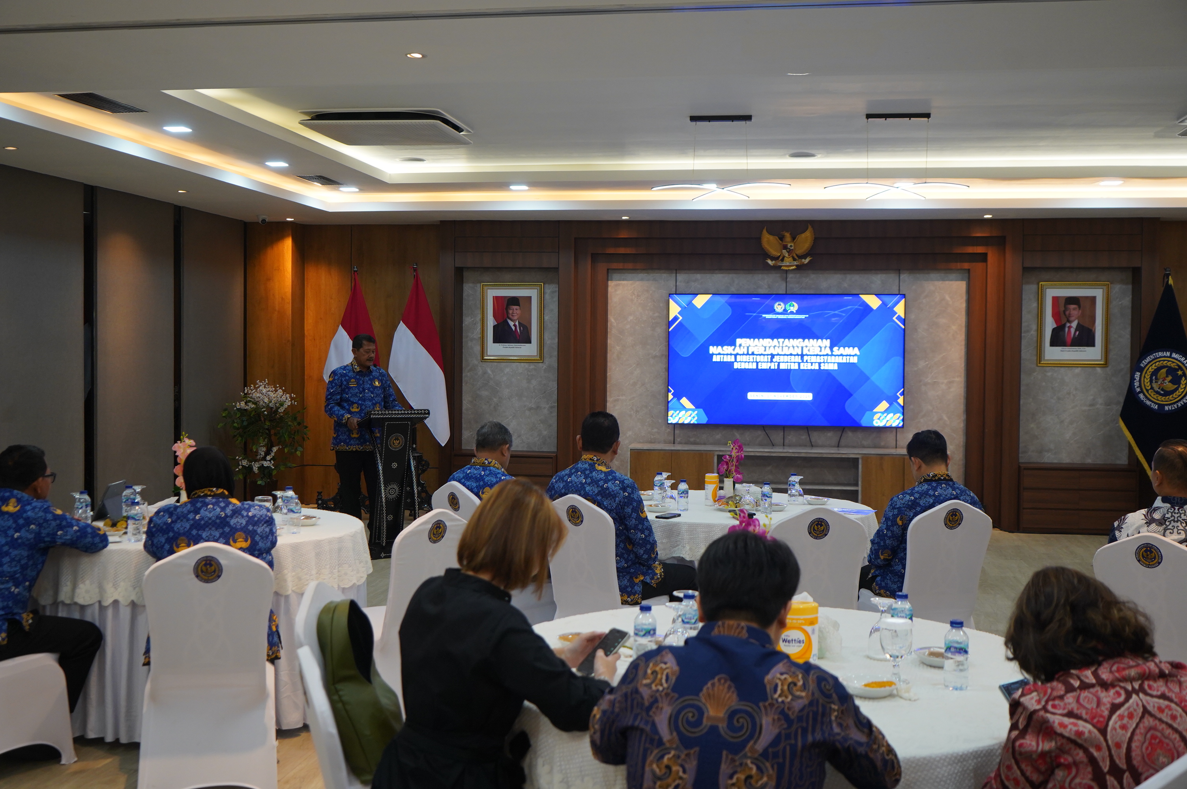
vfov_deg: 35.0
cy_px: 394
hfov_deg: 50.7
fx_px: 1252
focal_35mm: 38
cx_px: 594
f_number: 4
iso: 1600
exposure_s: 1/160
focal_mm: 38
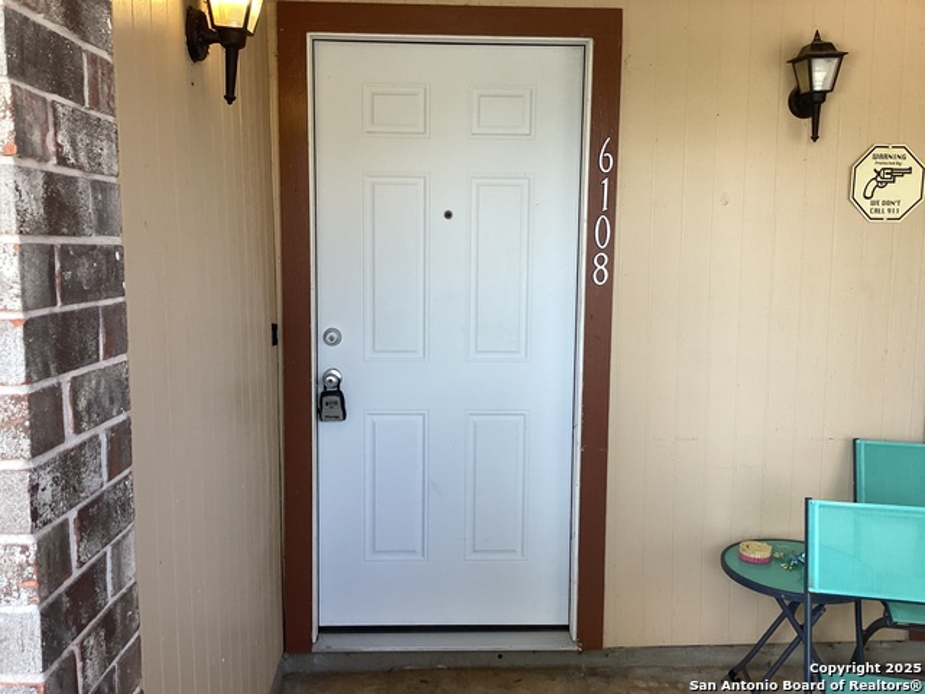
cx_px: 462
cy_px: 347
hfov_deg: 58.4
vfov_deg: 45.4
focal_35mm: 31
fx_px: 828
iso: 80
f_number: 2.4
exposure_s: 1/120
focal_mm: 3.3
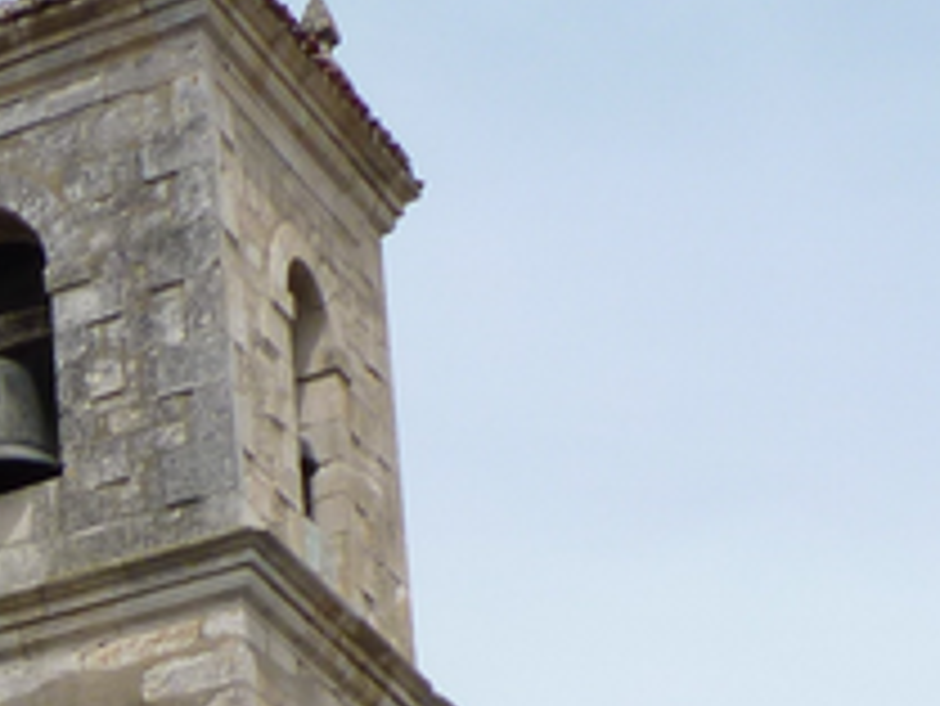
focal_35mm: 138
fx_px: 3750
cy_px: 1551
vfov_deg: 9.8
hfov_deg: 12.7
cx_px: -861
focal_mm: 4.8
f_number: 3.6
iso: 80
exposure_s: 1/1000
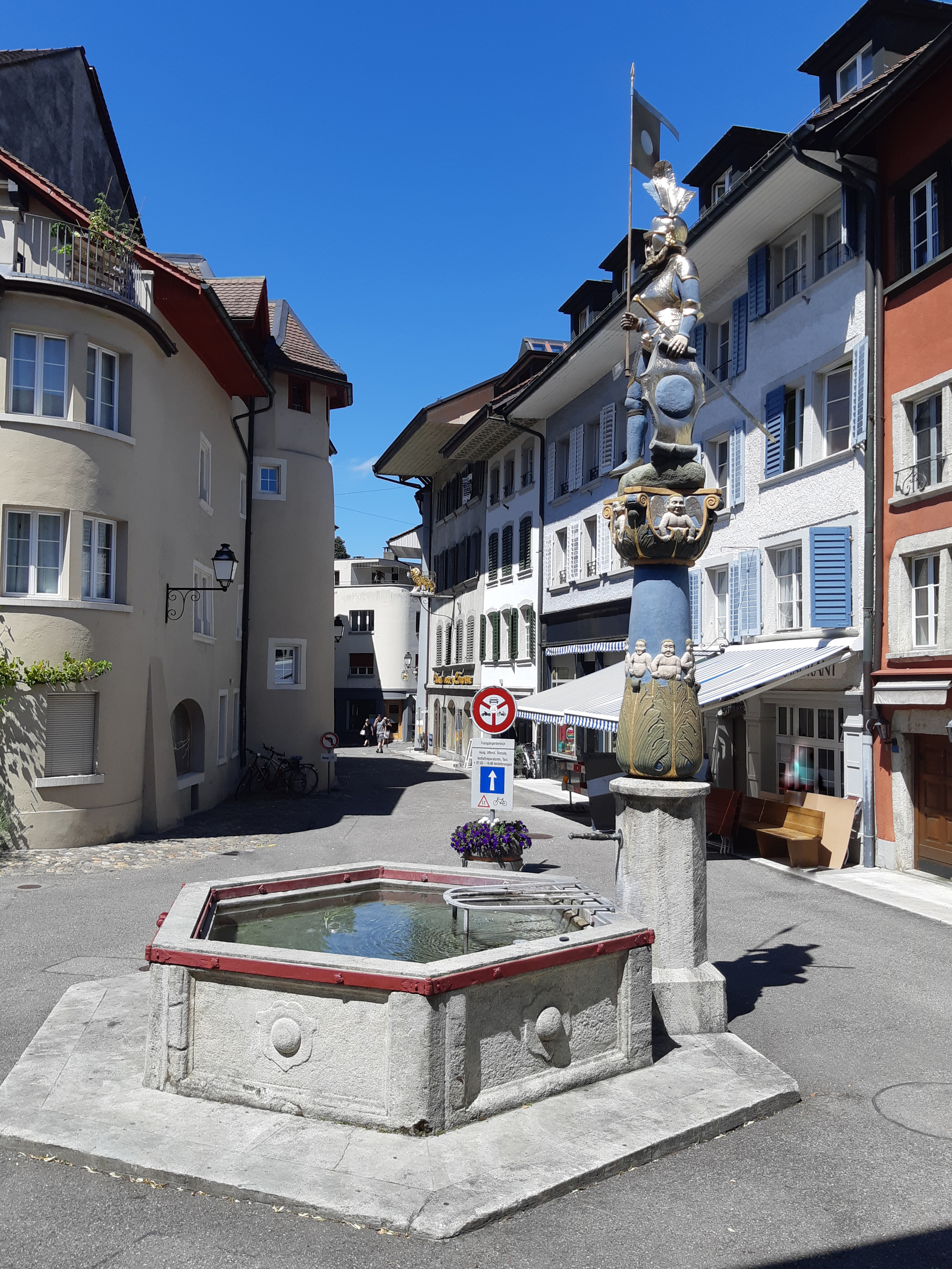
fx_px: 953
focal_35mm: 26
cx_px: 476
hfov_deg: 53.1
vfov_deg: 67.3
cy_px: 634
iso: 40
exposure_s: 1/1912
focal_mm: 3.93
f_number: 1.7
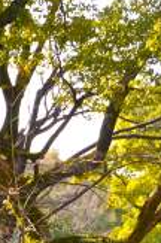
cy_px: 173
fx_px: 1496
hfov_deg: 6.0
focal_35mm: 222
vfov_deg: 9.3
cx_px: -188
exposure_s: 1/640
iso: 400
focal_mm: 32
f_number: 4
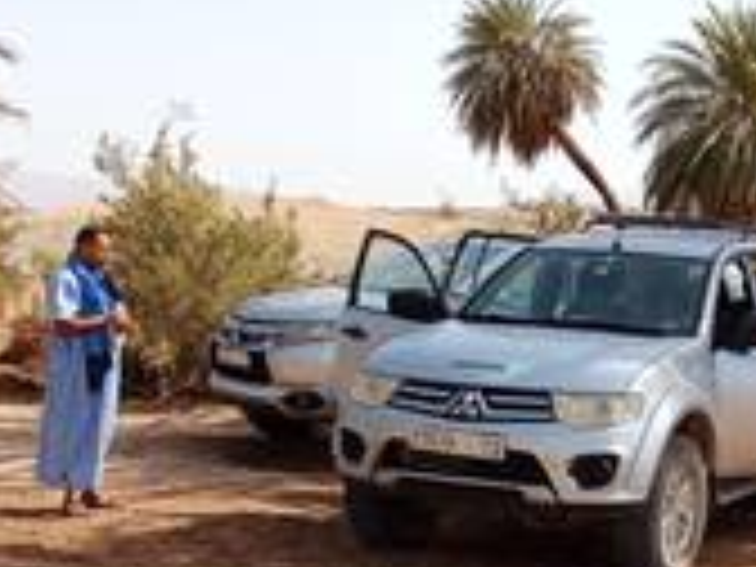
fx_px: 1682
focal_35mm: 77
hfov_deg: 24.9
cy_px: 436
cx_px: 608
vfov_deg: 19.0
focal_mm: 2.79
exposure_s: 1/1160
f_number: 2
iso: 100
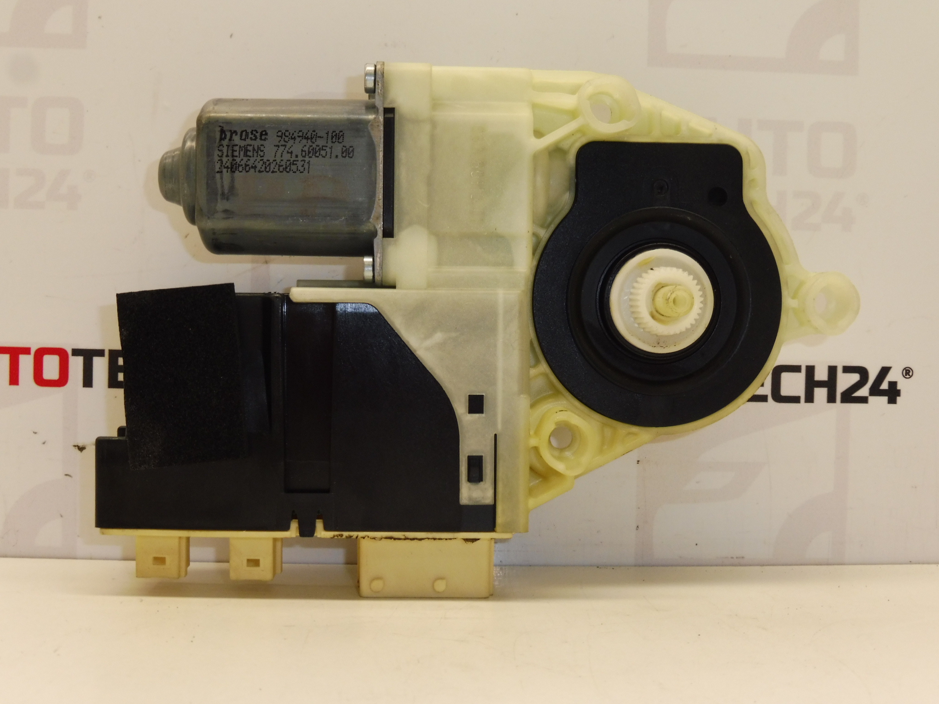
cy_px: 352
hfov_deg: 45.8
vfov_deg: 35.1
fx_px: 1112
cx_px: 470
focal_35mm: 41
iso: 200
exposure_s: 1/80
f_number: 4.5
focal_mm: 7.4
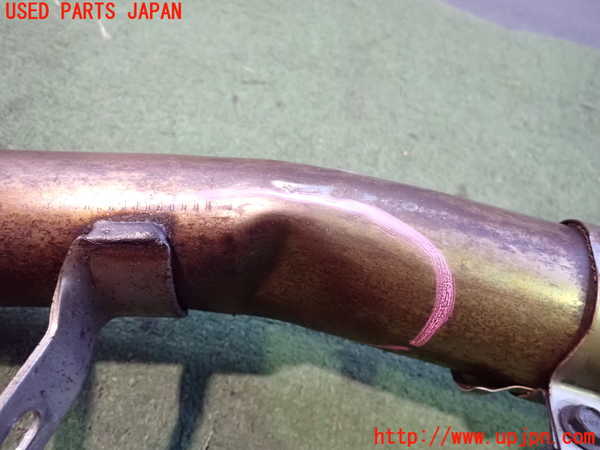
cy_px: 225
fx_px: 433
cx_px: 300
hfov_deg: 69.4
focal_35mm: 25
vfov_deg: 54.9
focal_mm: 4.5
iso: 1600
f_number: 2
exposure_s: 1/125
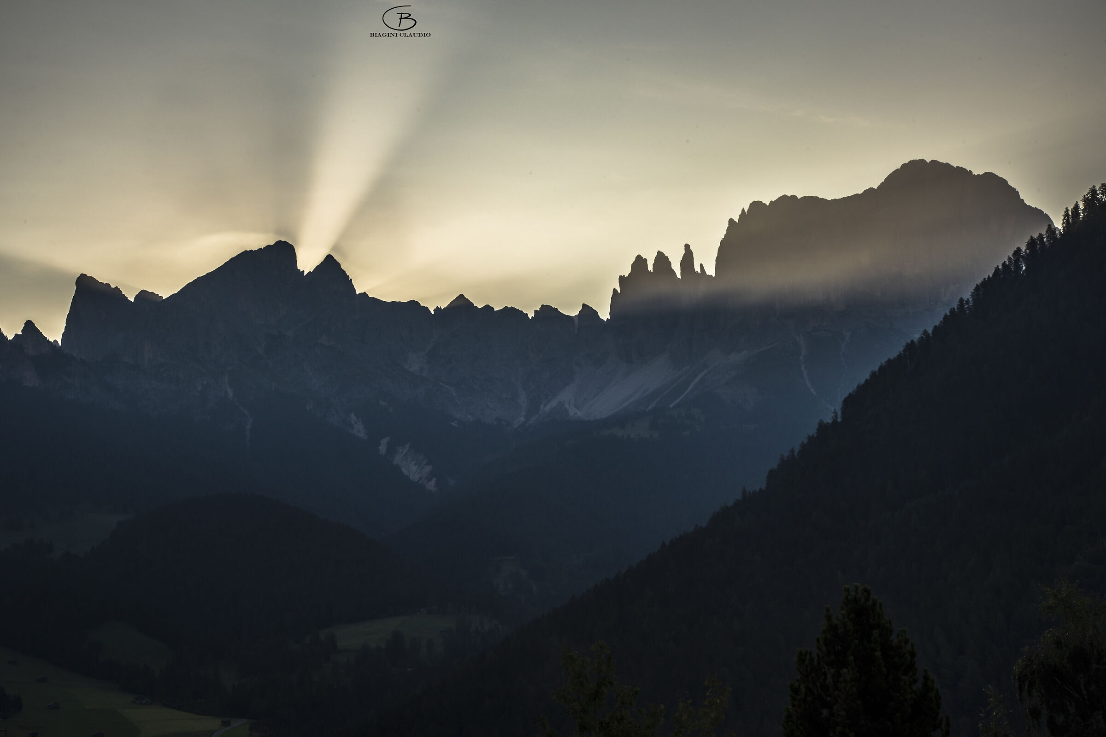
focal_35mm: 62
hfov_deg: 32.4
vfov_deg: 21.9
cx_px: 553
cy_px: 368
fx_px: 1905
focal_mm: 62
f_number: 18
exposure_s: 1/125
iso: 100
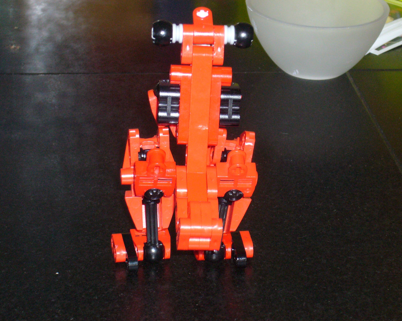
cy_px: 158
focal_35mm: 115
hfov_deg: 16.7
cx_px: 209
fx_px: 1368
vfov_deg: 13.4
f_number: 5
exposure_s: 1/30
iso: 200
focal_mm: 17.4
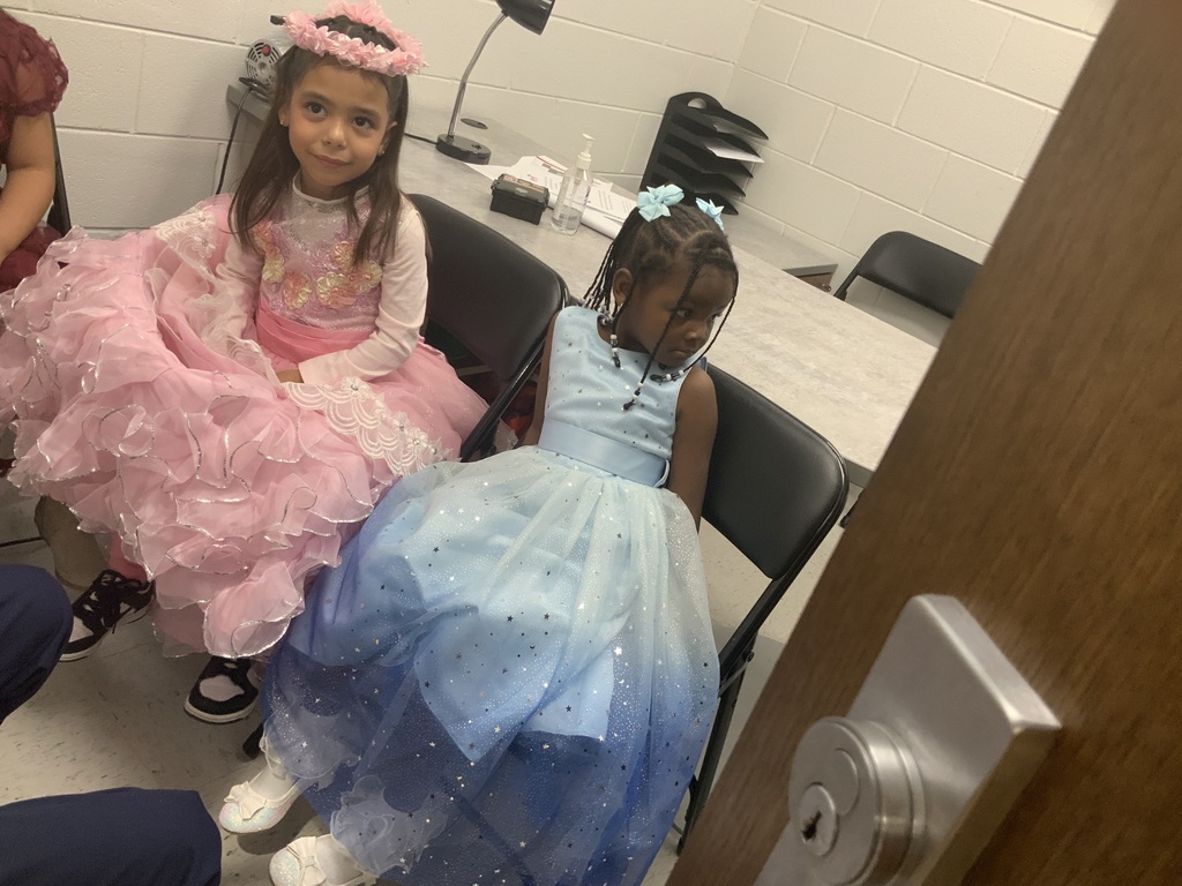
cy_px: 443
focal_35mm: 29
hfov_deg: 61.7
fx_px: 990
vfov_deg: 48.2
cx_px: 591
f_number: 1.8
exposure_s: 1/60
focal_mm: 3
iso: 160
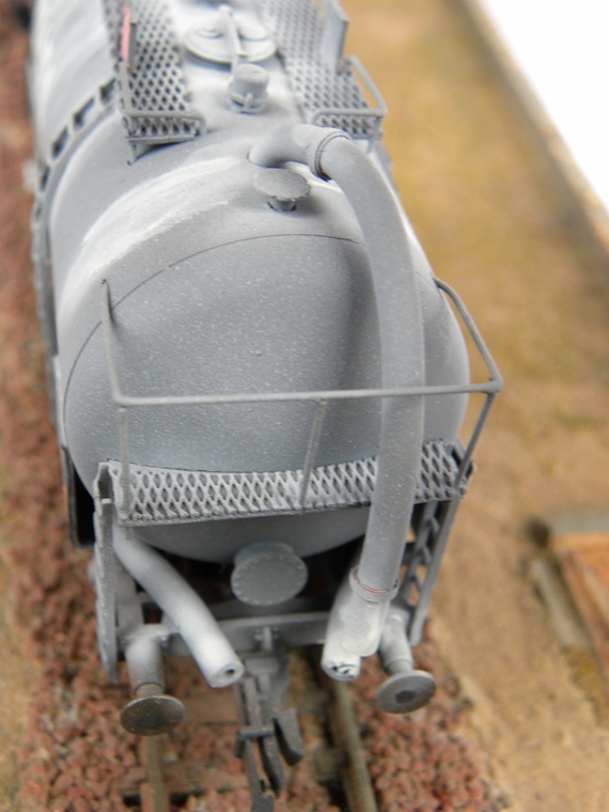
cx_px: 304
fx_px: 1220
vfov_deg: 36.8
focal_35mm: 52
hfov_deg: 28.0
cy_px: 406
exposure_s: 1/69
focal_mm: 9.2
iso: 178
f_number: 3.5
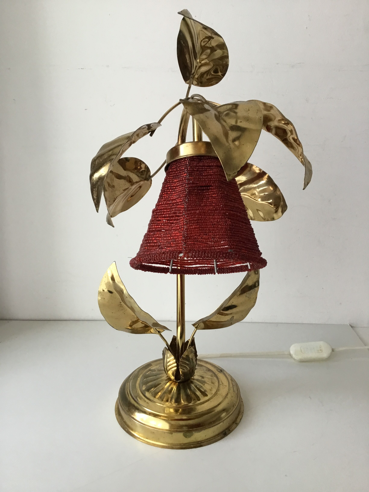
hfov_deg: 45.4
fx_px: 441
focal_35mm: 31
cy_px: 246
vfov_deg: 58.4
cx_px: 184
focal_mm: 3.3
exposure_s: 1/33
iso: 40
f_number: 2.4
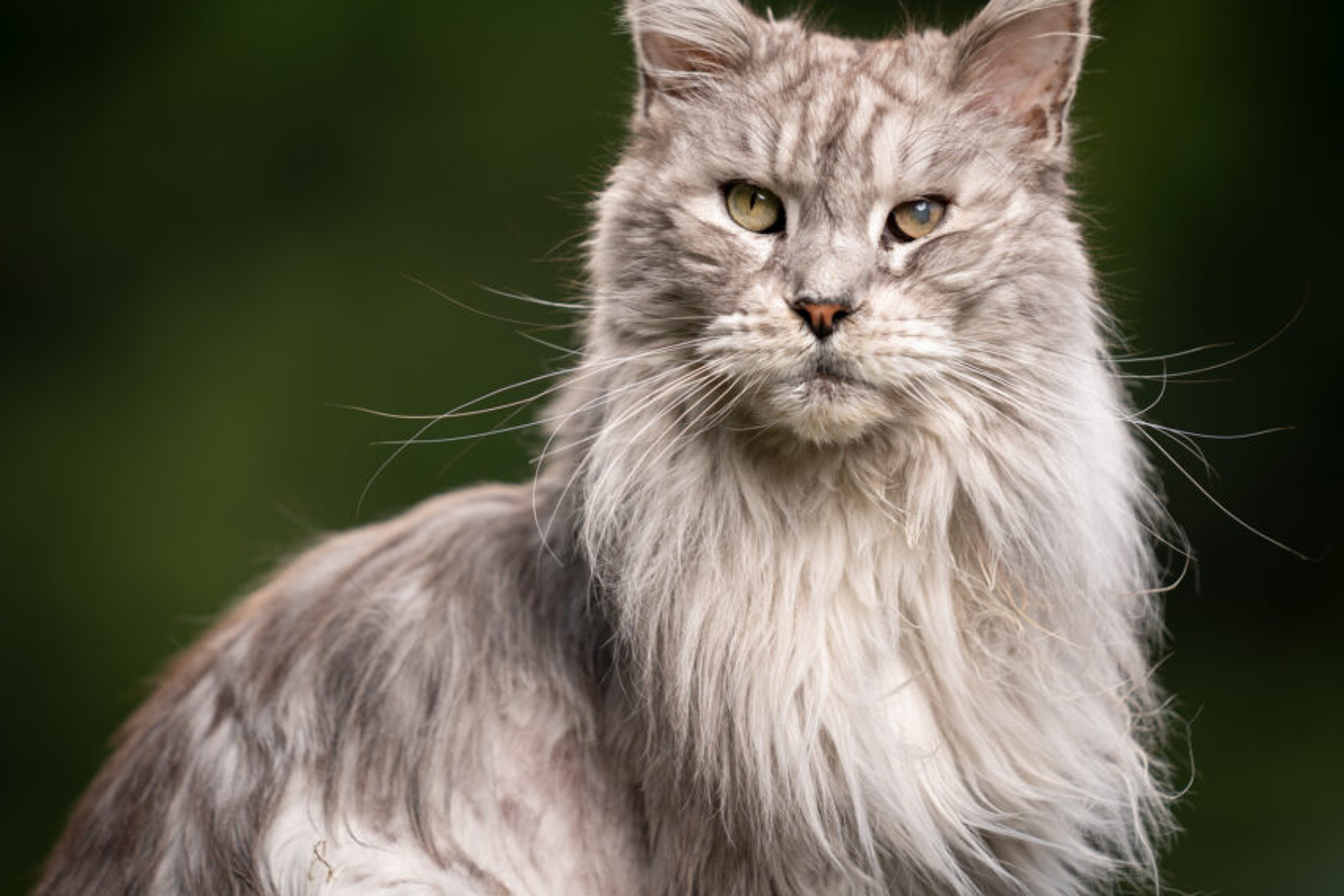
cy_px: 316
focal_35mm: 256
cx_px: 703
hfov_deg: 8.0
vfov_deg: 5.4
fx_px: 9557
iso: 50
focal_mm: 195
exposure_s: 1/250
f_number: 2.8
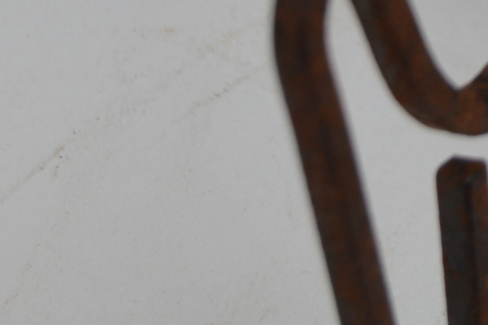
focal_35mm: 374
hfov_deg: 5.5
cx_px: 558
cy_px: -370
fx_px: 5069
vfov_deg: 3.6
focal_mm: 55
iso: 200
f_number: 5.6
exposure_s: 1/160
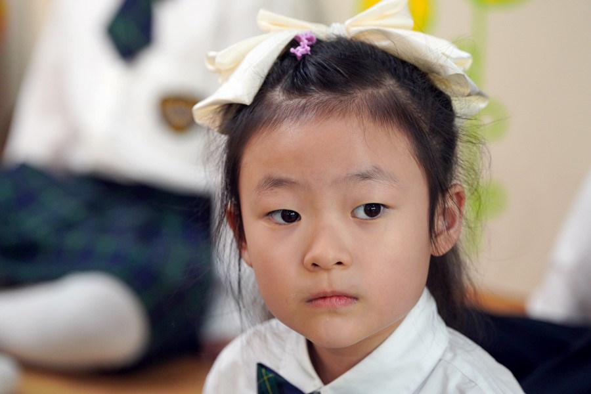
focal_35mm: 160
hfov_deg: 12.8
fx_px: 2626
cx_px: 296
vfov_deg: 8.6
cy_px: 197
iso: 1600
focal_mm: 160
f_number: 4
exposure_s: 1/200
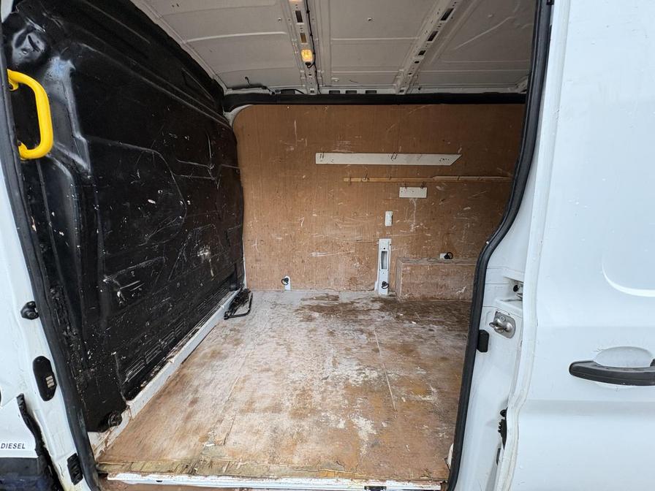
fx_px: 265
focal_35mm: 14
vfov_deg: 85.7
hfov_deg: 102.1
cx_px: 328
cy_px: 246
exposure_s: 1/99
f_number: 2.2
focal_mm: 2.22
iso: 160
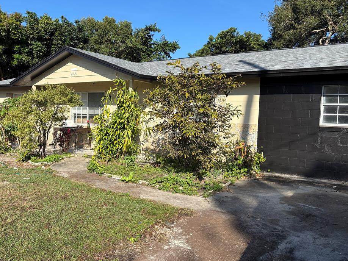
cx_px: 170
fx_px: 292
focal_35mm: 29
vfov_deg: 48.2
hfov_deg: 61.6
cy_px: 130
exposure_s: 1/2398
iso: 50
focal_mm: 5.96
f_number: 1.6
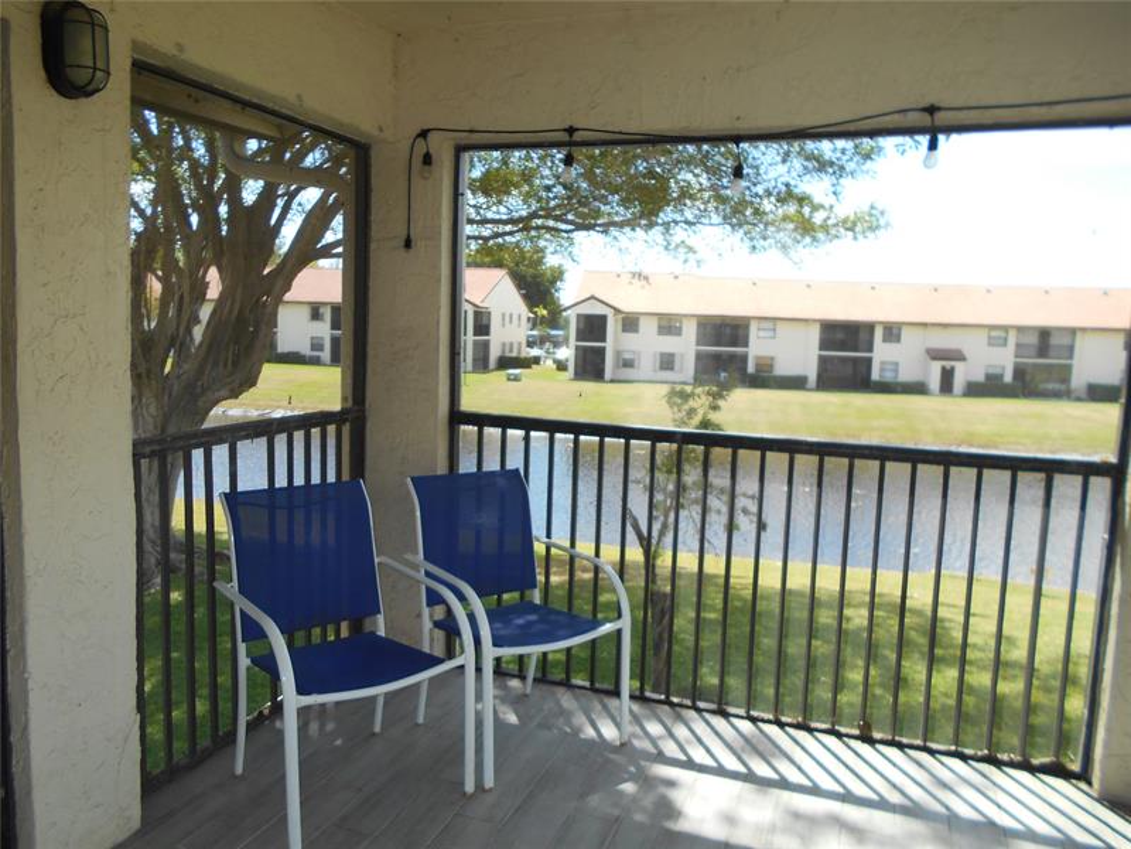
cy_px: 424
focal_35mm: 26
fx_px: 849
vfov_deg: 53.1
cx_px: 566
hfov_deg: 67.3
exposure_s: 1/250
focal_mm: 4.6
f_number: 3.2
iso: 80
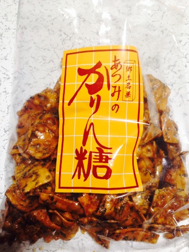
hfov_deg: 43.0
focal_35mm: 33
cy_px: 126
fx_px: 240
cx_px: 94
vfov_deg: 55.3
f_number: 2.4
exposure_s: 1/20
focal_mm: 4.12
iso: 80
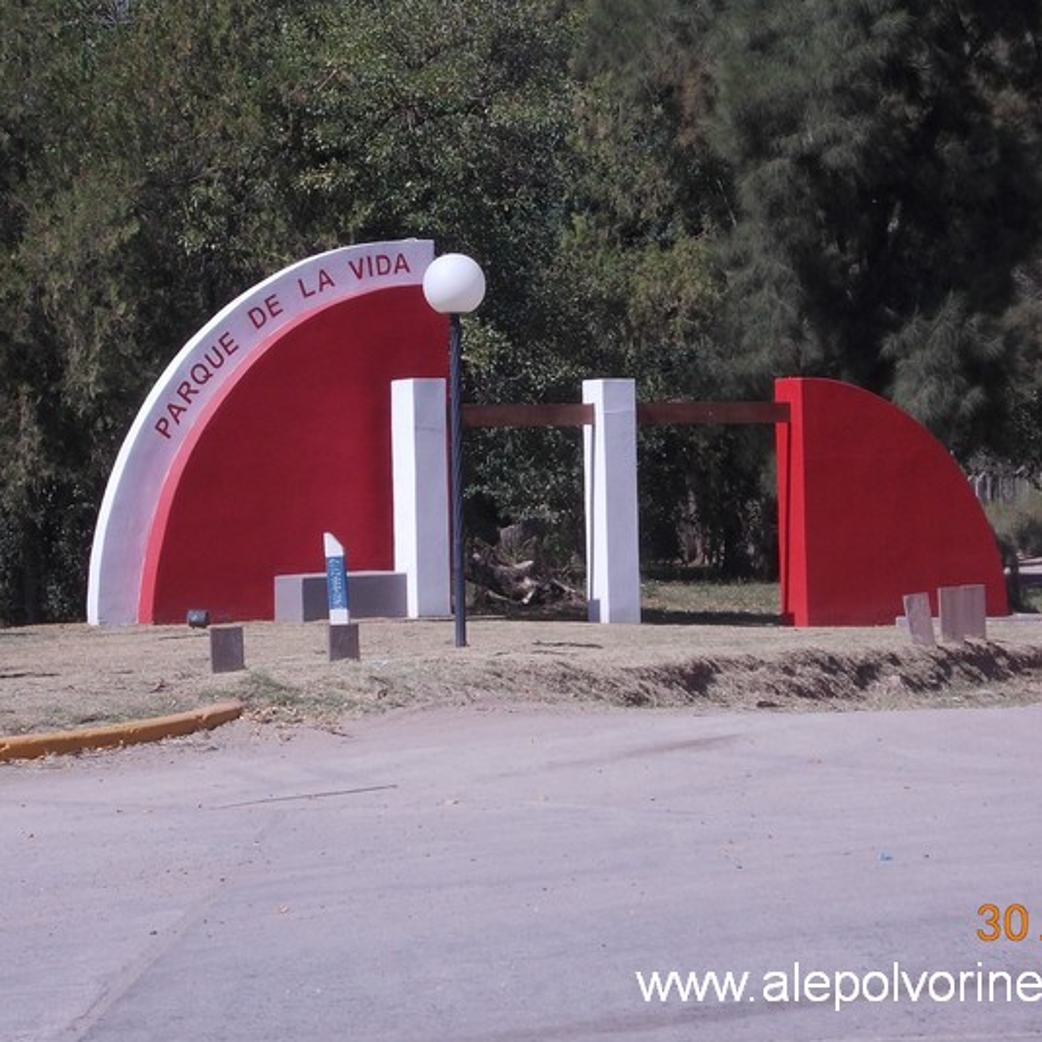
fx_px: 4870
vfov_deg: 12.2
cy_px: 497
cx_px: 575
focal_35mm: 143
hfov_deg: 12.2
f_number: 5.8
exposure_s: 1/500
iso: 80
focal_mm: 16
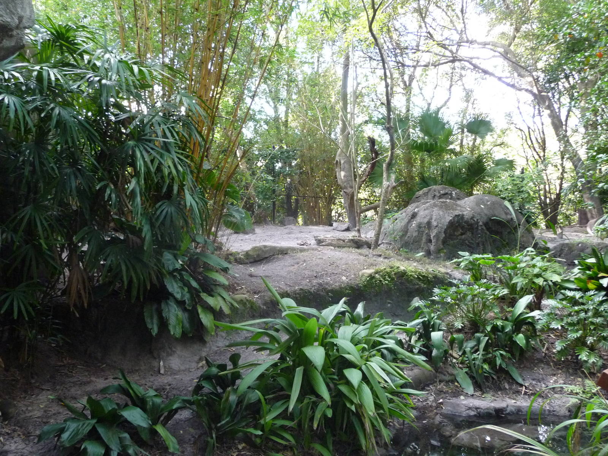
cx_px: 304
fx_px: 527
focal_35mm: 30
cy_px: 228
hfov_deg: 60.0
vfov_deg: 46.8
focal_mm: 5
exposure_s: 1/40
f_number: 3.4
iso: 400
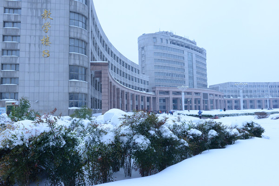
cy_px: 93
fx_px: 217
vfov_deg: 46.4
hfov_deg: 65.5
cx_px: 140
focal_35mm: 28
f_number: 9
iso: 2000
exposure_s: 1/320
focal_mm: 28
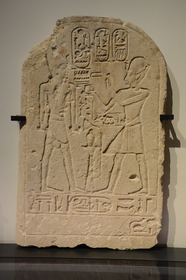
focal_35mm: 33
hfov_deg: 39.8
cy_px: 140
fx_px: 257
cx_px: 93
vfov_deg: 57.3
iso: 2500
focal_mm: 22
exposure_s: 1/50
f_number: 3.5
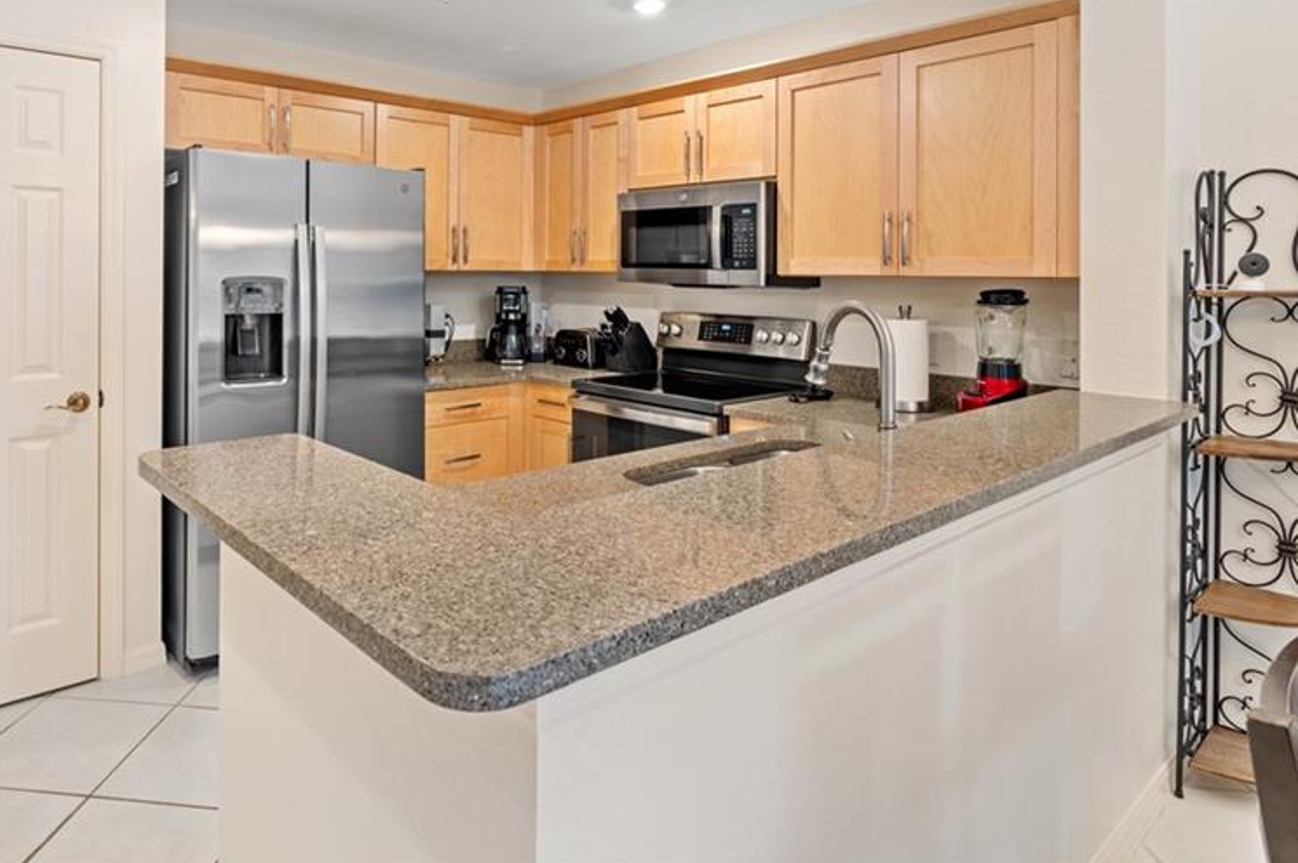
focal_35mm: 22
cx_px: 490
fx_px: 792
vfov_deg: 55.7
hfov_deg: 77.3
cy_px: 276
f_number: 9
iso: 200
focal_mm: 16
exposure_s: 1
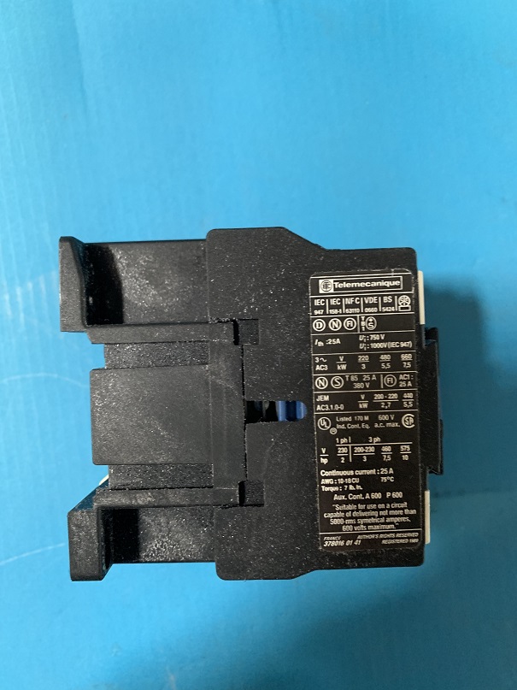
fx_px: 518
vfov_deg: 67.3
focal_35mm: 26
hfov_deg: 53.1
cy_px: 345
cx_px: 258
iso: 400
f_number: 1.8
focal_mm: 4.25
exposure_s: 1/38
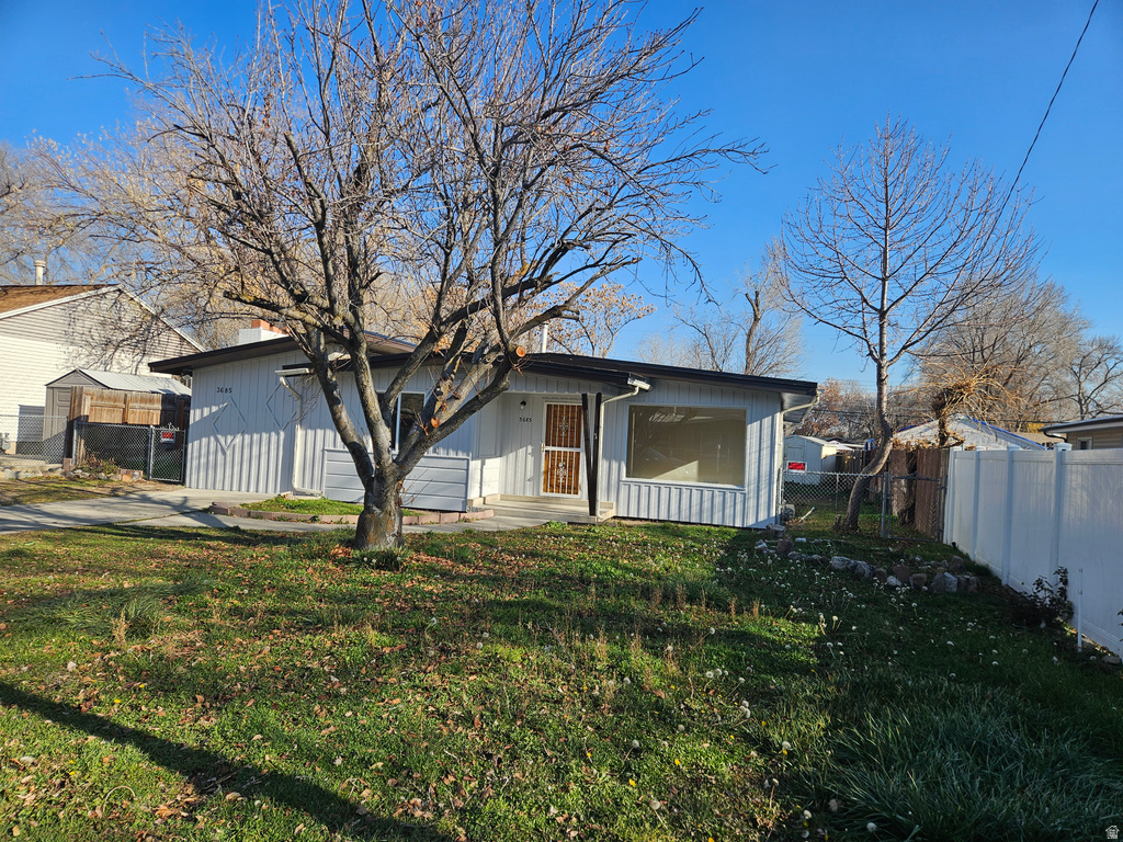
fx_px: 746
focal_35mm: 23
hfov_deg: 73.9
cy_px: 421
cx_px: 562
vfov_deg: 58.9
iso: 25
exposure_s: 1/1199
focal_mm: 5.4
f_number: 1.8
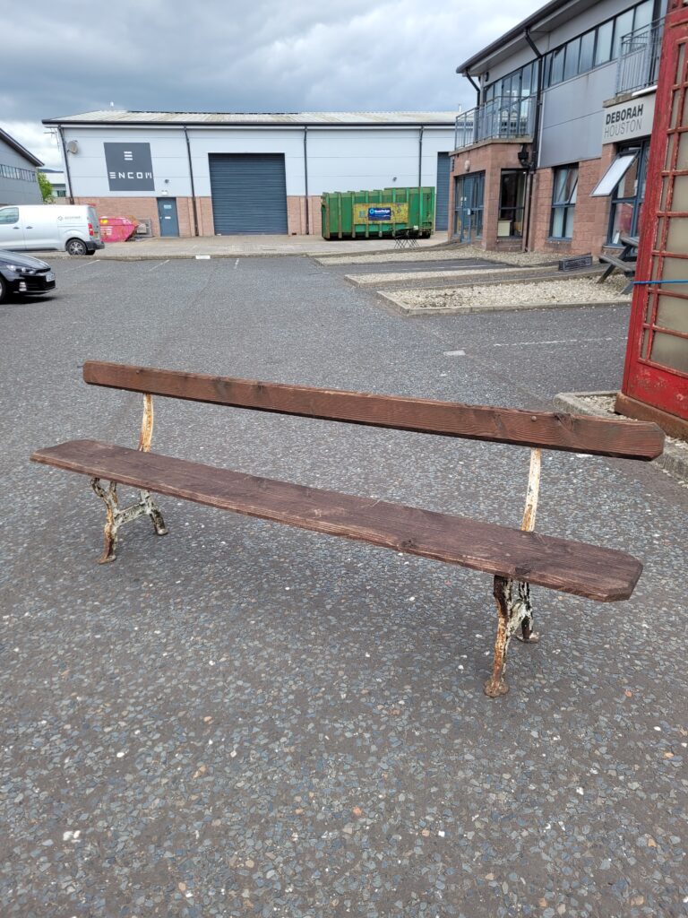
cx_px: 344
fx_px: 689
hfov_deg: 53.1
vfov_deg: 67.3
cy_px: 459
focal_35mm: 26
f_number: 1.8
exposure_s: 1/1222
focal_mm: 5.4
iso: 40
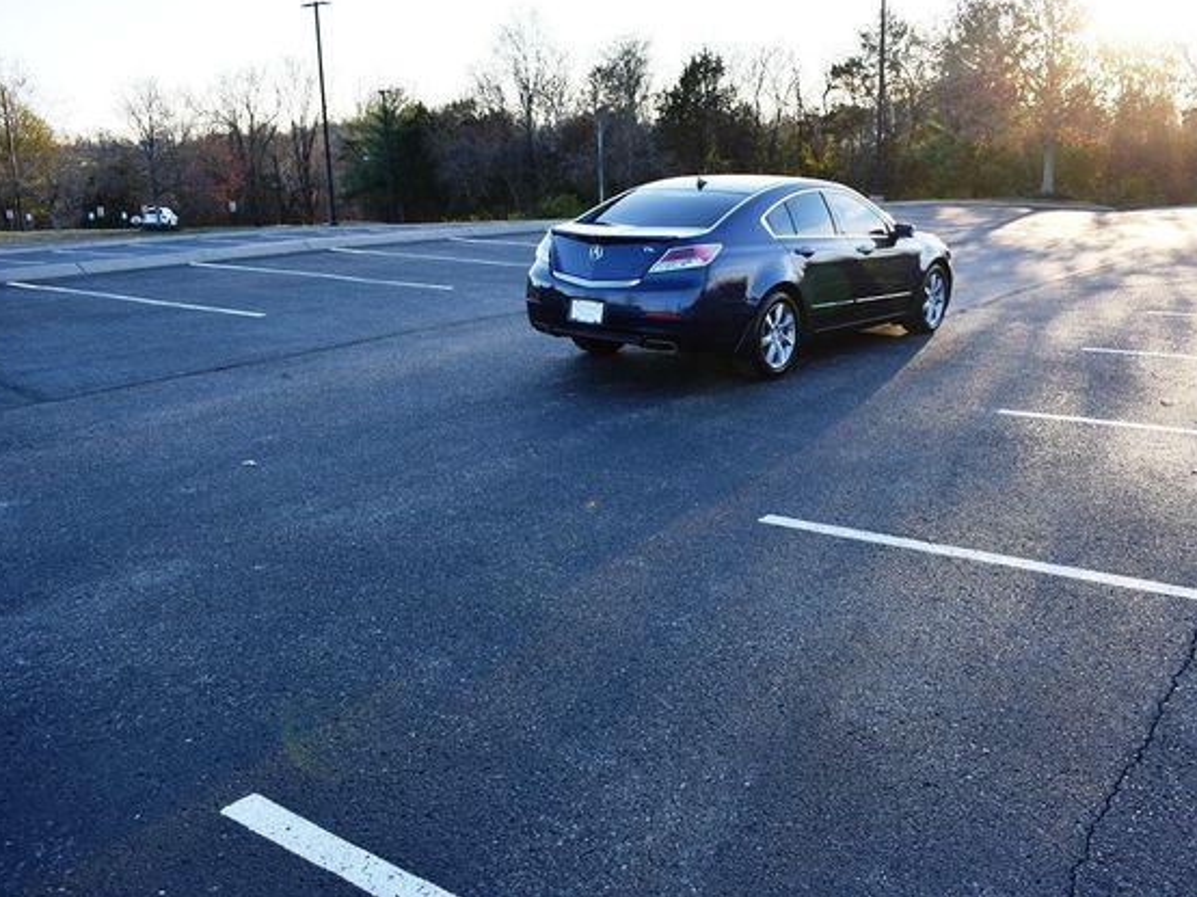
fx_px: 1037
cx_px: 646
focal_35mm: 30
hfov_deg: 59.9
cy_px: 451
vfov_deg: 46.8
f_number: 5.6
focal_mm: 18
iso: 280
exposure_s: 1/250
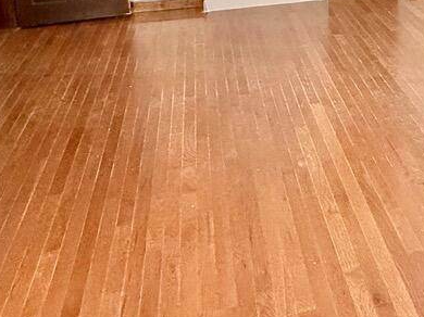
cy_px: -111
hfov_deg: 39.3
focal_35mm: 46
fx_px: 563
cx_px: 352
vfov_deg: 26.1
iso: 320
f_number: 2.2
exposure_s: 1/120
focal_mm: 2.22
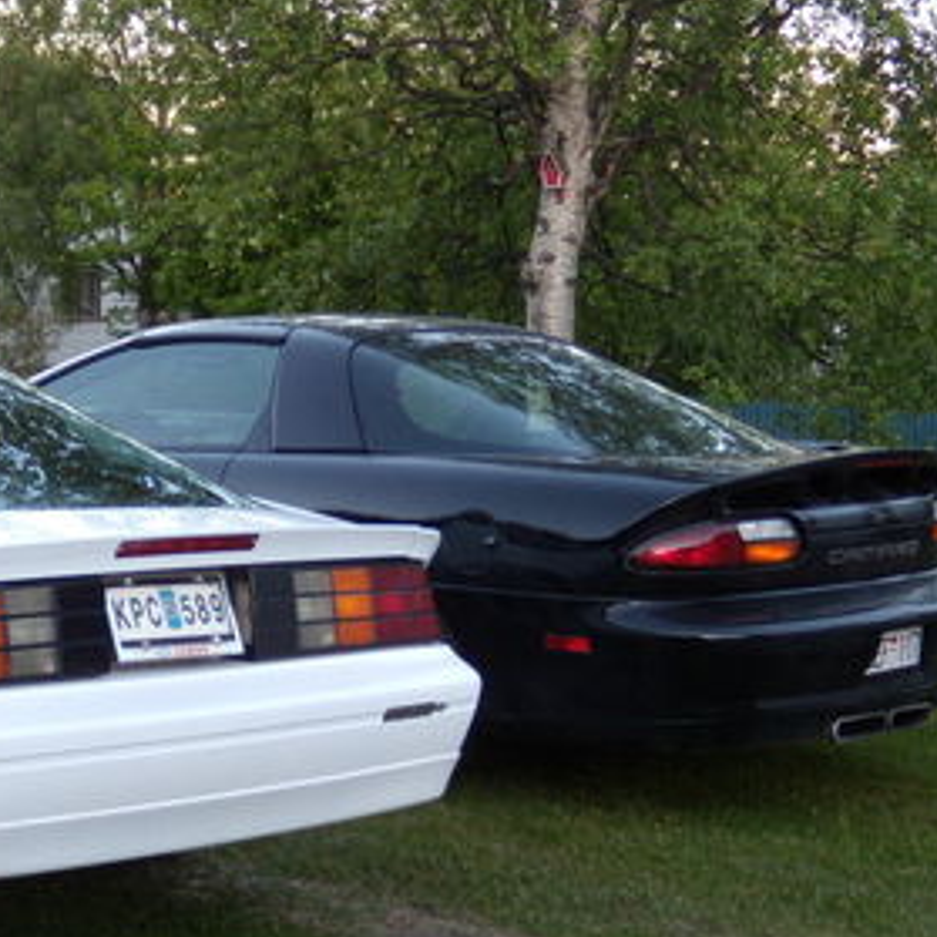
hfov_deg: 22.8
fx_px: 2236
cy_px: 655
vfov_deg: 23.5
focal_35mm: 73
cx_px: 10
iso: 125
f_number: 3.6
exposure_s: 1/60
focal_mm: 6.4
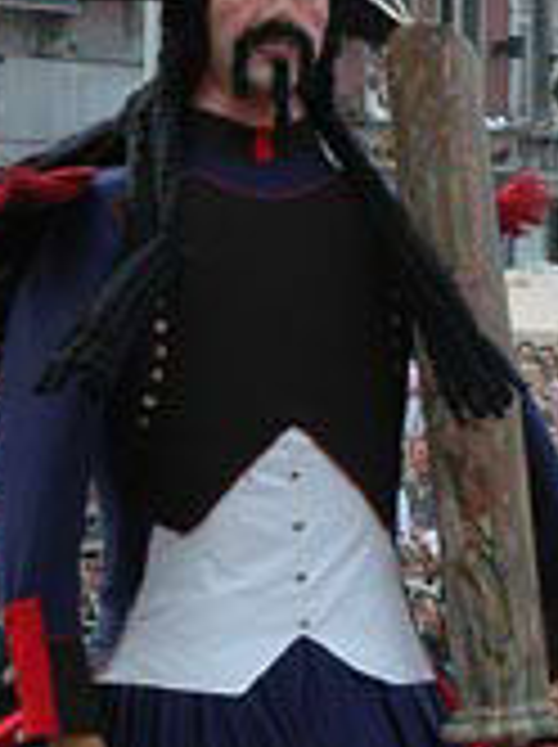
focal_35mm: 215
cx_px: 338
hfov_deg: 6.9
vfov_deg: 9.2
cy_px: 274
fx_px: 4640
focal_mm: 31
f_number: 6.3
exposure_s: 1/160
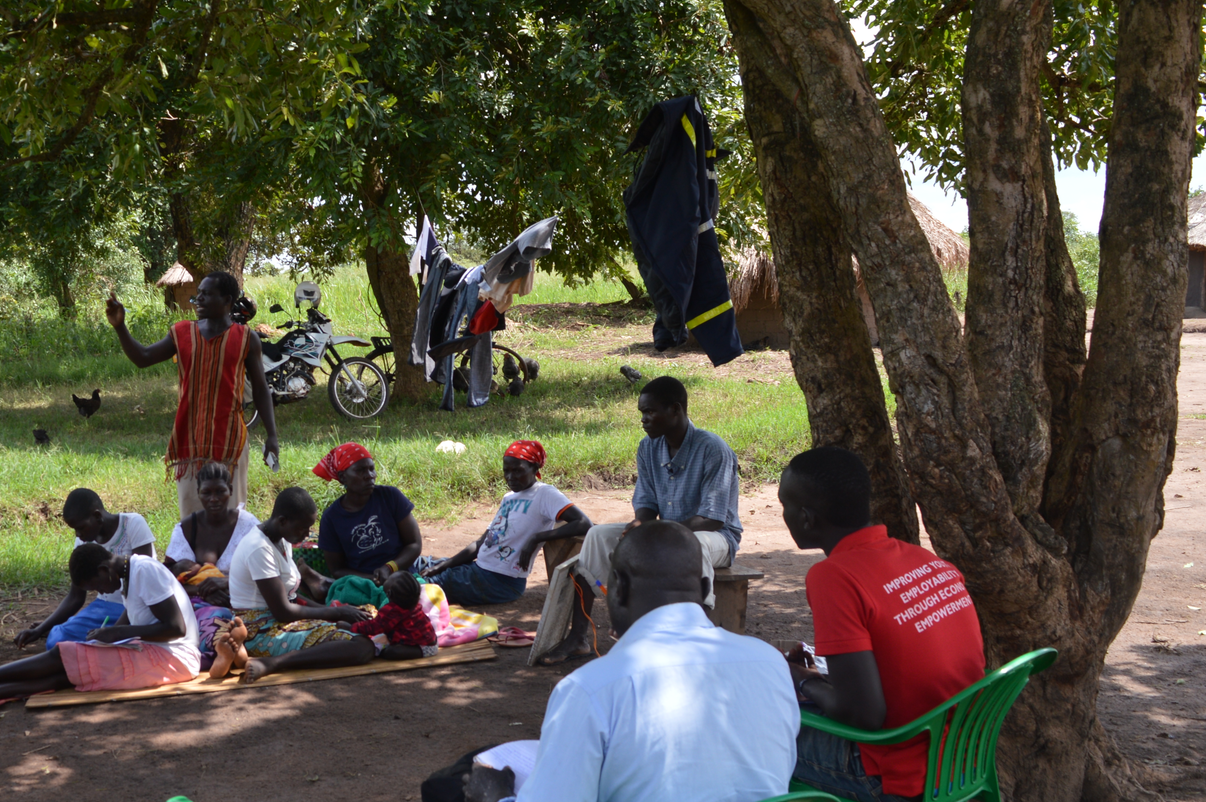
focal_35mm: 44
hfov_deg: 42.8
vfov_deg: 30.4
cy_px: 458
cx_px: 269
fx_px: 1473
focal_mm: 18
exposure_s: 1/160
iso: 100
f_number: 6.3
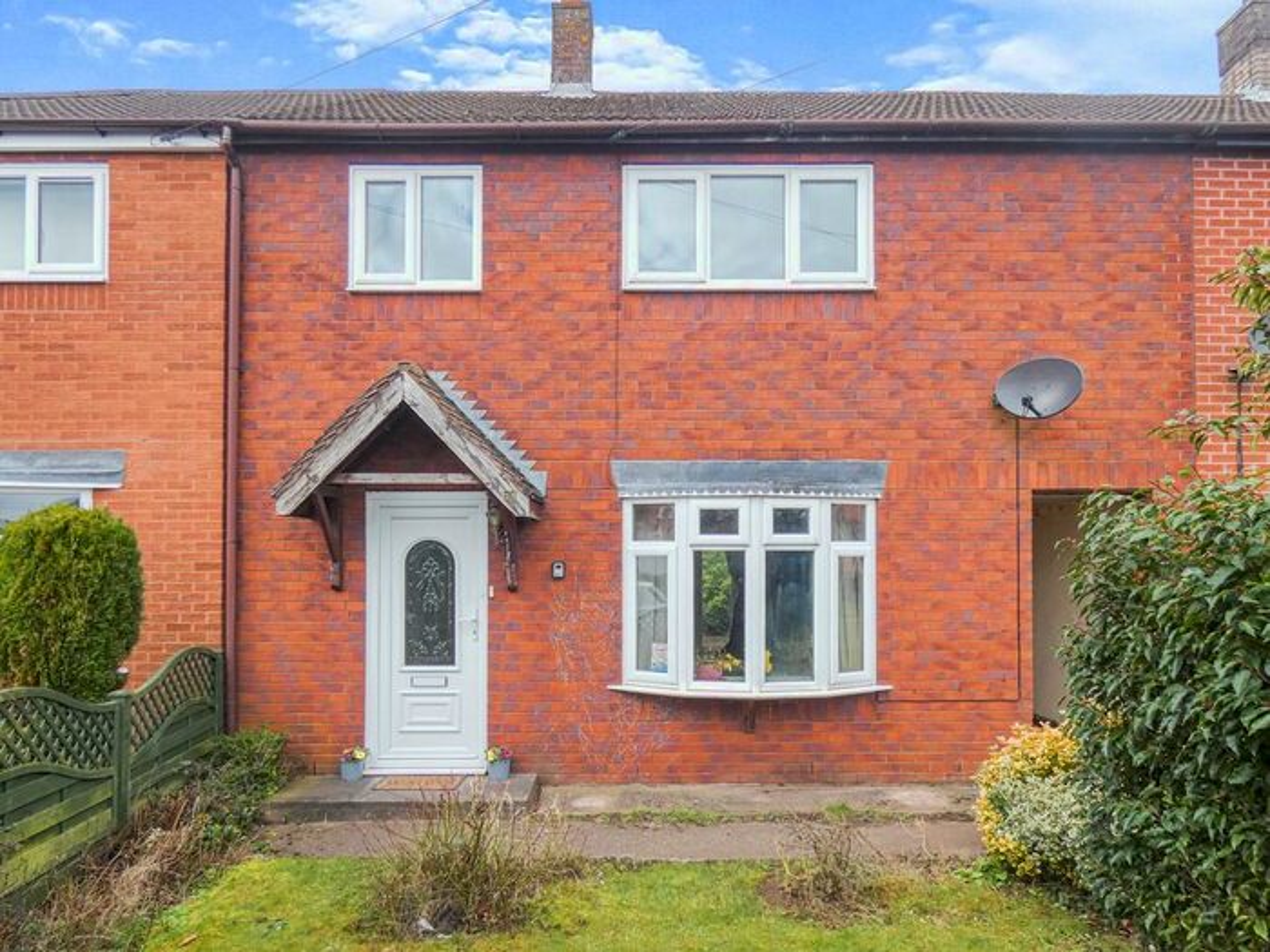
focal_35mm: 20
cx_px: 635
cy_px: 476
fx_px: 734
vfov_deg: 66.0
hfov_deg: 81.7
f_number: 2.8
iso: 80
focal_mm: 3.6
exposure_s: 1/320
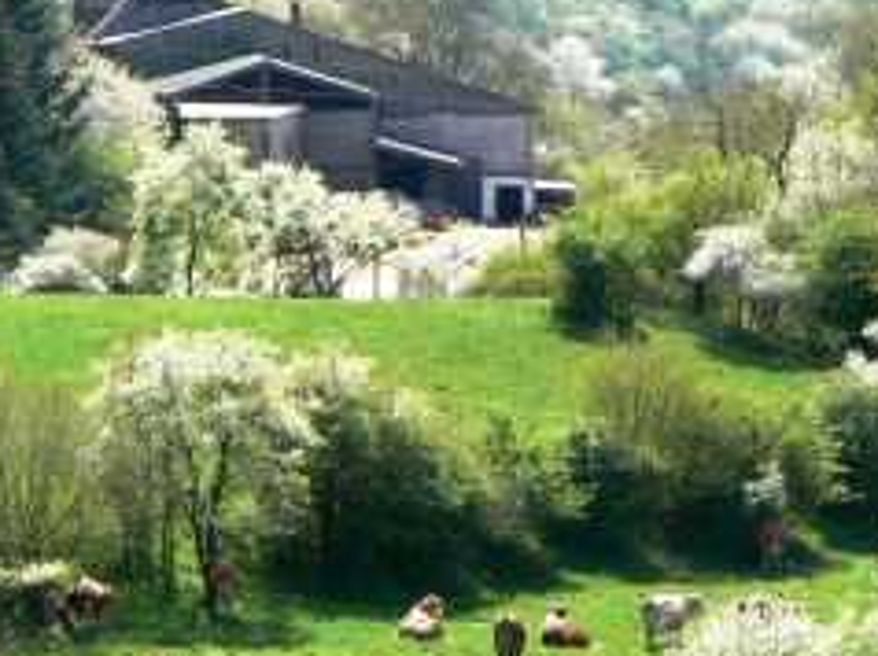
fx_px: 8438
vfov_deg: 4.5
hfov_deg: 6.0
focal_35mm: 333
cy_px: 350
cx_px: 398
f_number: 5.6
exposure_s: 1/125
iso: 80
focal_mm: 32.9
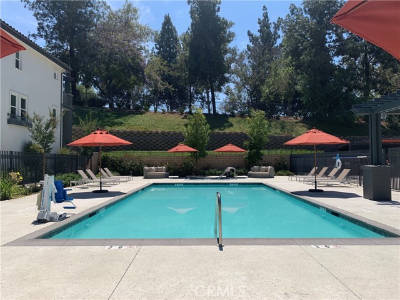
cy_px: 150
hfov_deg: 67.3
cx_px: 200
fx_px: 300
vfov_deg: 53.1
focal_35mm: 26
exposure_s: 1/3401
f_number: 1.8
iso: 25
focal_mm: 4.25
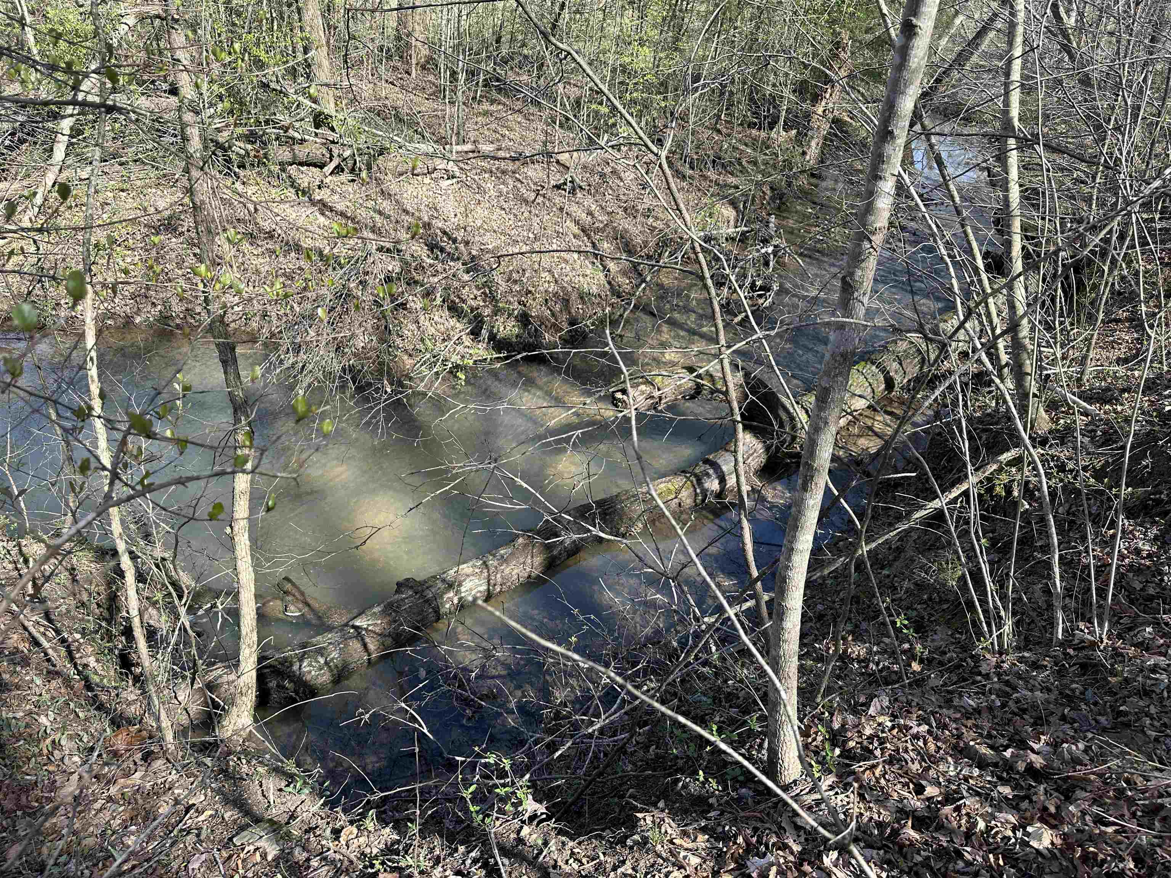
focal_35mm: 24
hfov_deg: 71.6
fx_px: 812
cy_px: 439
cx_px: 586
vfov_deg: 56.8
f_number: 1.78
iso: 80
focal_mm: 6.86
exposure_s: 1/836
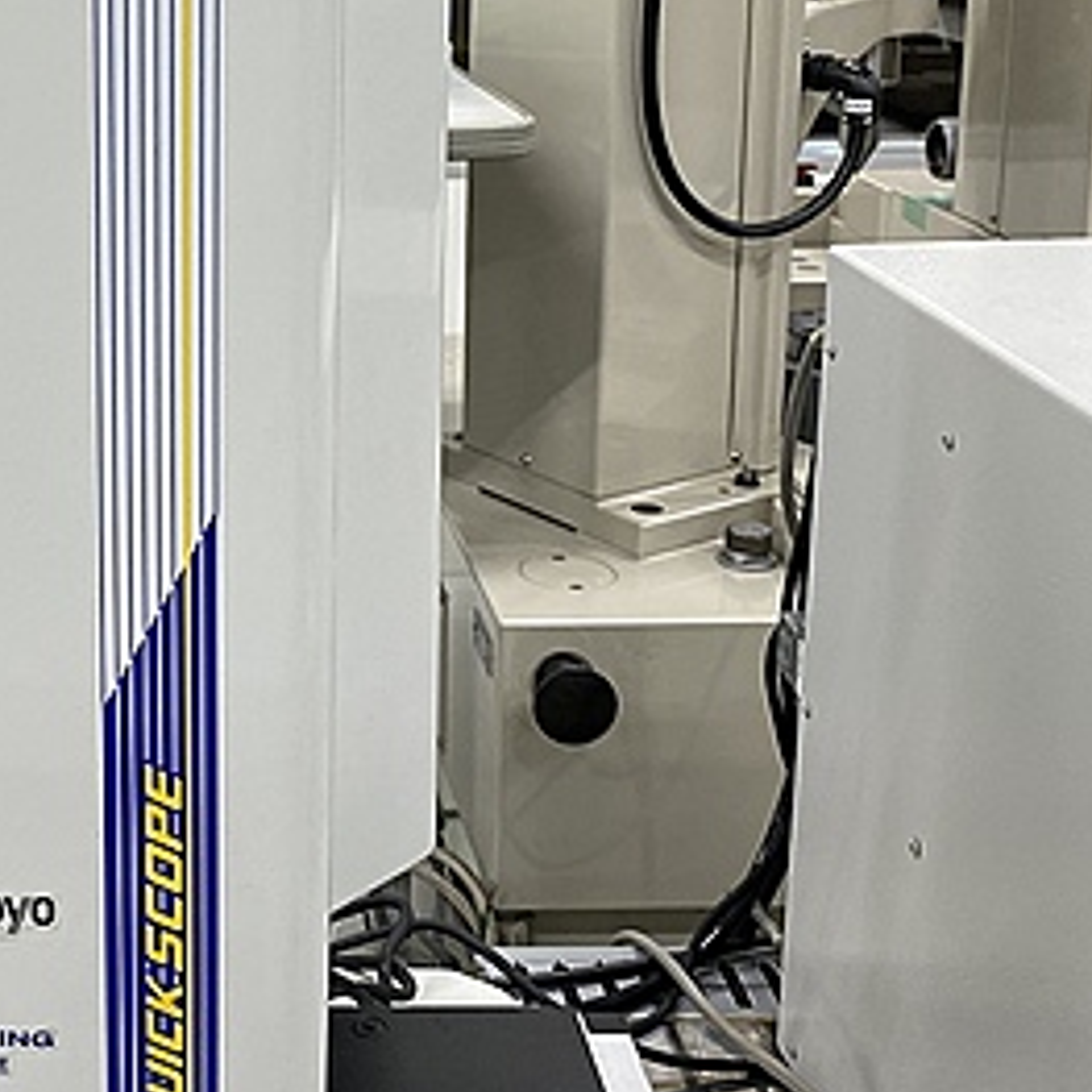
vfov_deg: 30.0
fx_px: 1999
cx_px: 42
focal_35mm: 56
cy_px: 262
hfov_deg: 28.9
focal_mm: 4.25
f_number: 1.8
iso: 80
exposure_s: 1/100
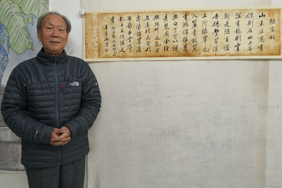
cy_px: 75
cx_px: 159
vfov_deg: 39.8
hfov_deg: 57.0
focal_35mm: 33
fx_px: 258
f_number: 1.6
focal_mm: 3.95
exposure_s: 1/50
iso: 100
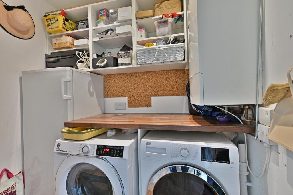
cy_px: 98
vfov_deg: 75.5
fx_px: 126
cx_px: 146
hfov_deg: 98.5
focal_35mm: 16
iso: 125
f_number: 10
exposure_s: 1/2
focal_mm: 15.5
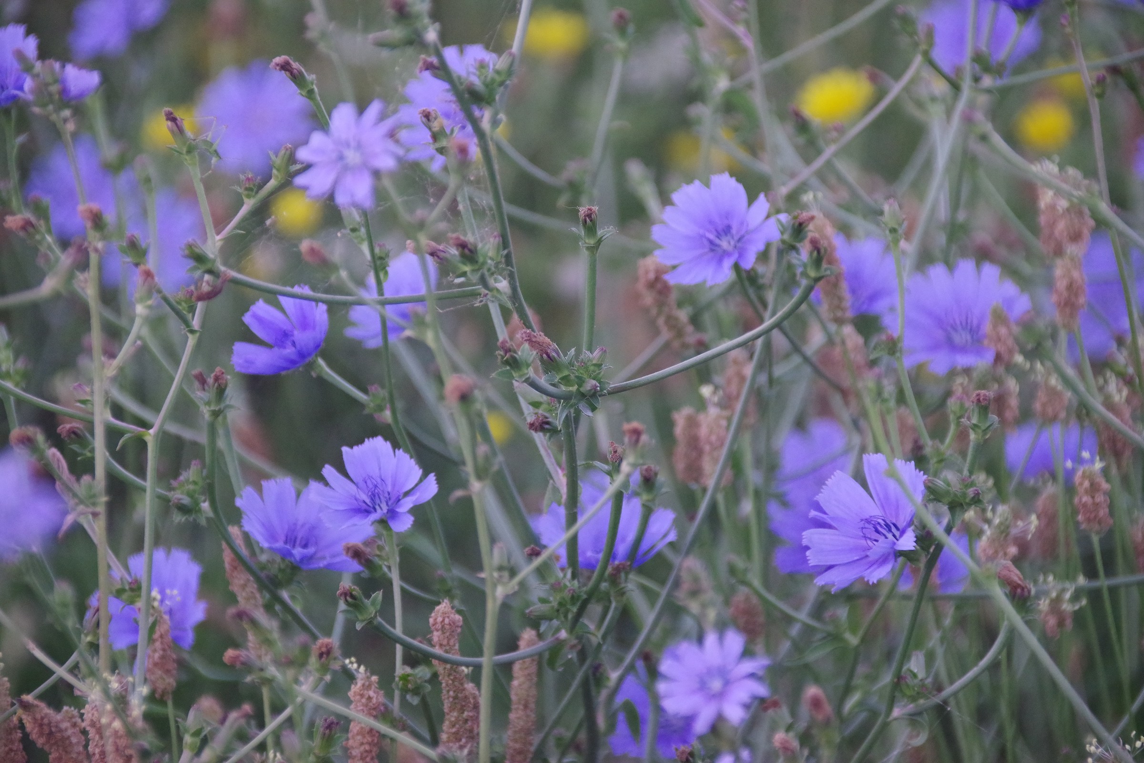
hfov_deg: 6.5
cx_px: 572
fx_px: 10009
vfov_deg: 4.4
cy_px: 382
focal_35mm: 315
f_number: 6.3
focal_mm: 210
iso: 3200
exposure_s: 1/320
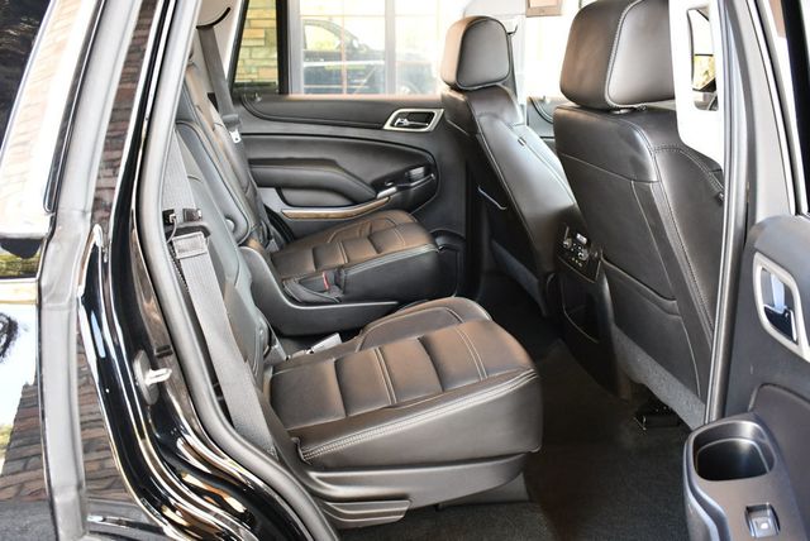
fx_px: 811
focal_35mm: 36
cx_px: 405
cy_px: 270
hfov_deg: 53.1
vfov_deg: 36.9
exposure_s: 1/125
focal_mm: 18
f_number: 3.5
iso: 1400
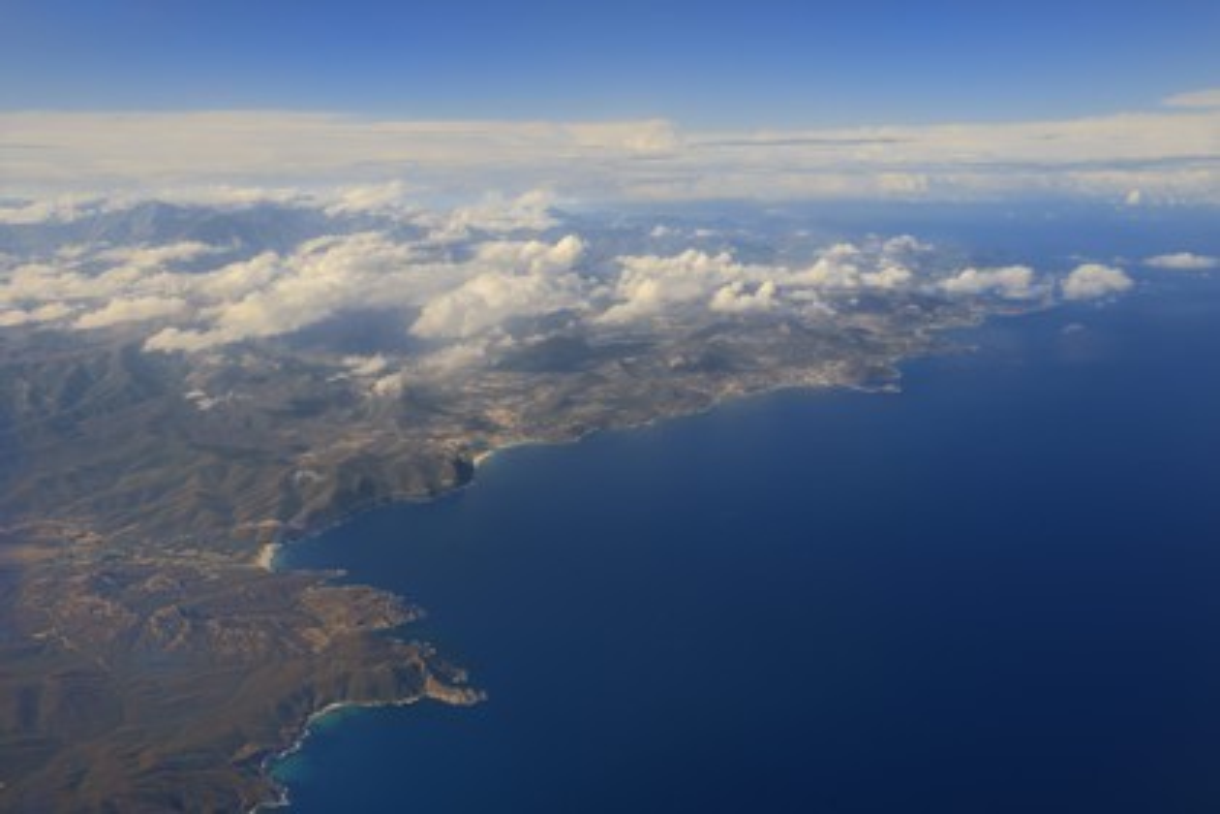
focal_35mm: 34
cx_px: 610
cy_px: 407
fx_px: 1152
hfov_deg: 55.8
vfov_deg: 38.9
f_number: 13
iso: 200
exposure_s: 1/250
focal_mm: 34
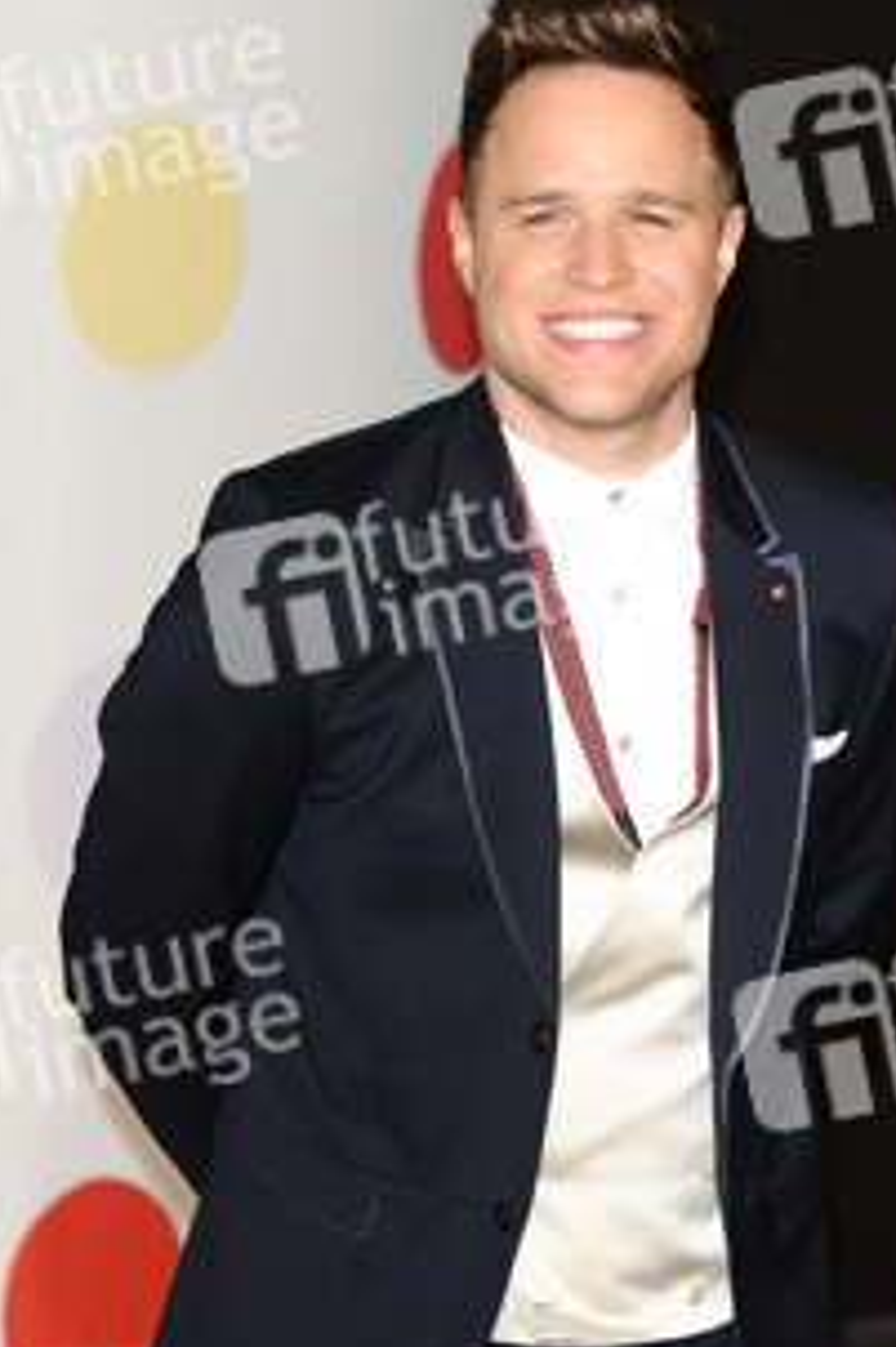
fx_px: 6839
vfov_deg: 11.2
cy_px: 803
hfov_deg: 7.5
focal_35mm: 183
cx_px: 559
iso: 320
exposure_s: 1/160
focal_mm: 92
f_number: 4.5
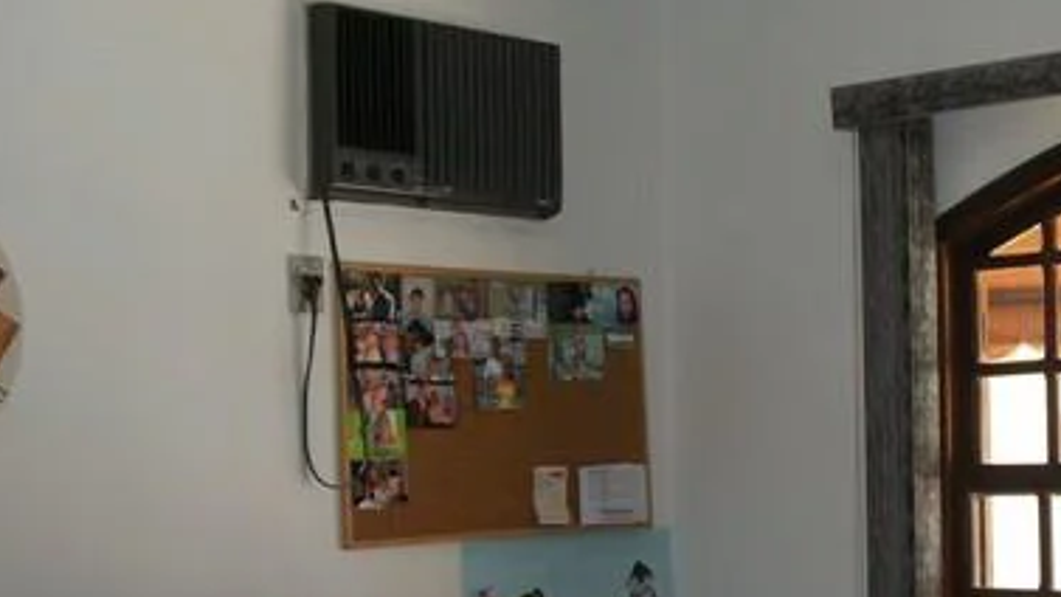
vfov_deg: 16.1
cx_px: 926
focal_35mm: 74
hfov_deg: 27.7
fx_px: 2082
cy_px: 527
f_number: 2.9
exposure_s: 1/125
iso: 80
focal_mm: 5.7
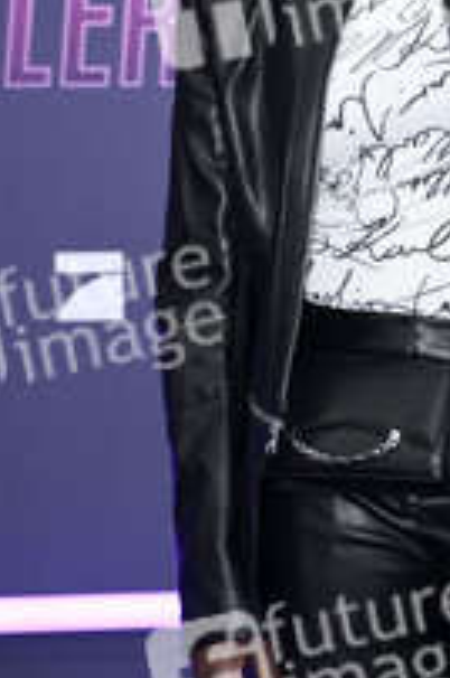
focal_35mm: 248
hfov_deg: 5.5
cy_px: 158
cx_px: 416
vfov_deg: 8.3
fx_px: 4666
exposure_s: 1/250
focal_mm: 125
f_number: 5.6
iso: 500
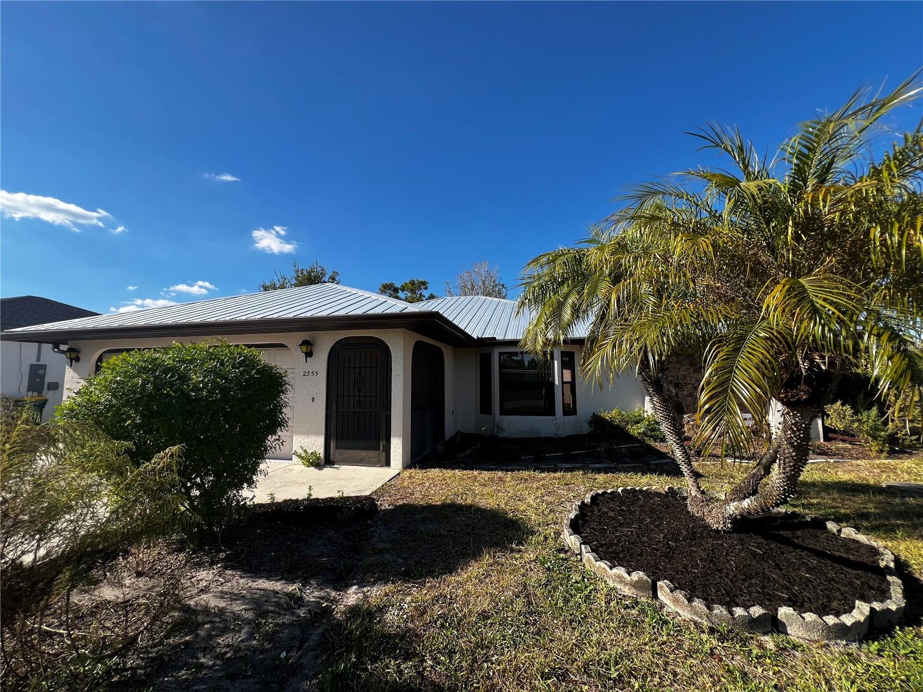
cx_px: 462
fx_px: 347
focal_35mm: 13
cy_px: 346
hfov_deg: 106.2
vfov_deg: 89.9
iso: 32
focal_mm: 1.57
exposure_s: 1/1248
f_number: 1.8
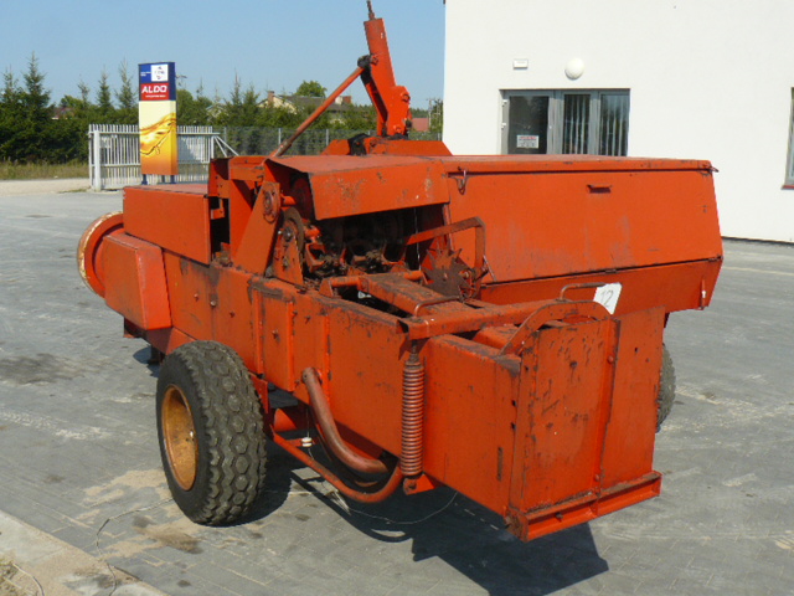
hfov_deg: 51.4
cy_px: 298
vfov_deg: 39.7
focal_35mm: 36
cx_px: 397
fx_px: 826
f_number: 5.6
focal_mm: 6
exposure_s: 1/500
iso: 100
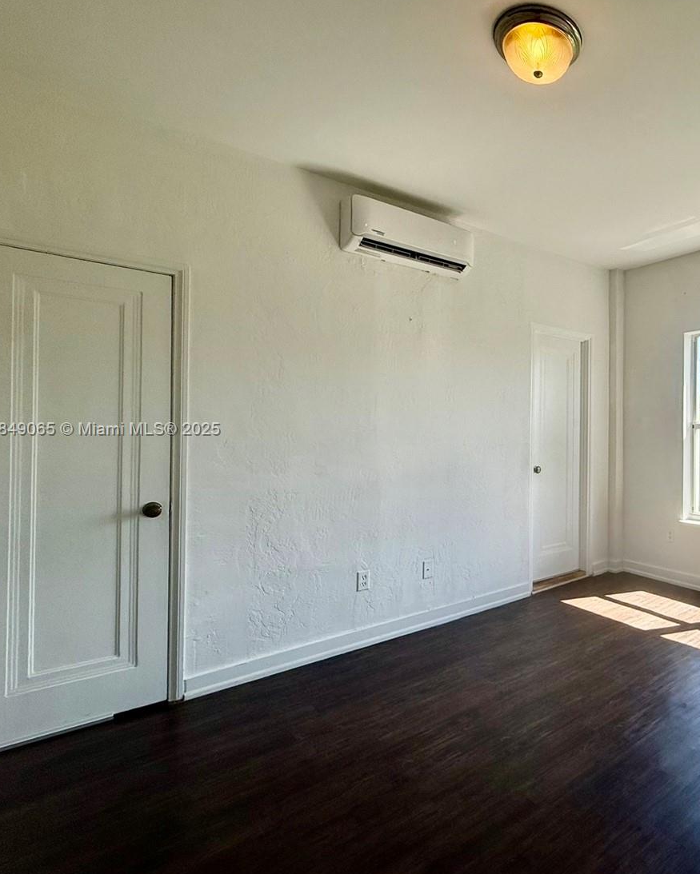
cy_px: 430
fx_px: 518
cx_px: 604
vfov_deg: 80.4
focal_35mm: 20
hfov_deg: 59.9
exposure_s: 1/559
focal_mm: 2.22
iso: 64
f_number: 2.2
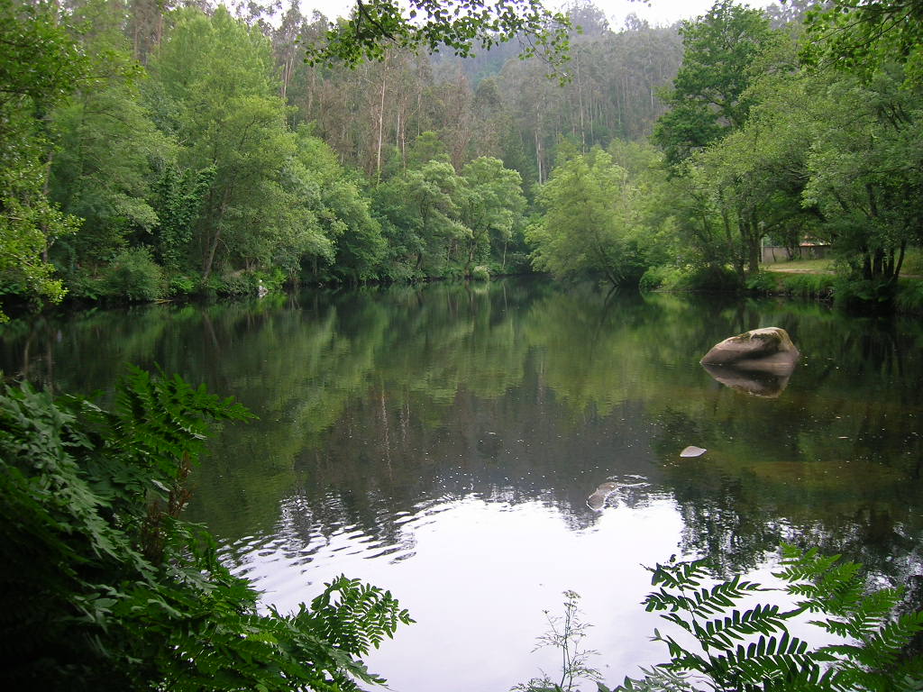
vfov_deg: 41.8
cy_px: 346
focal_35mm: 34
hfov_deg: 54.0
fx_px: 907
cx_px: 462
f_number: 2.9
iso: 50
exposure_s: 1/53.7
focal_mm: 5.7
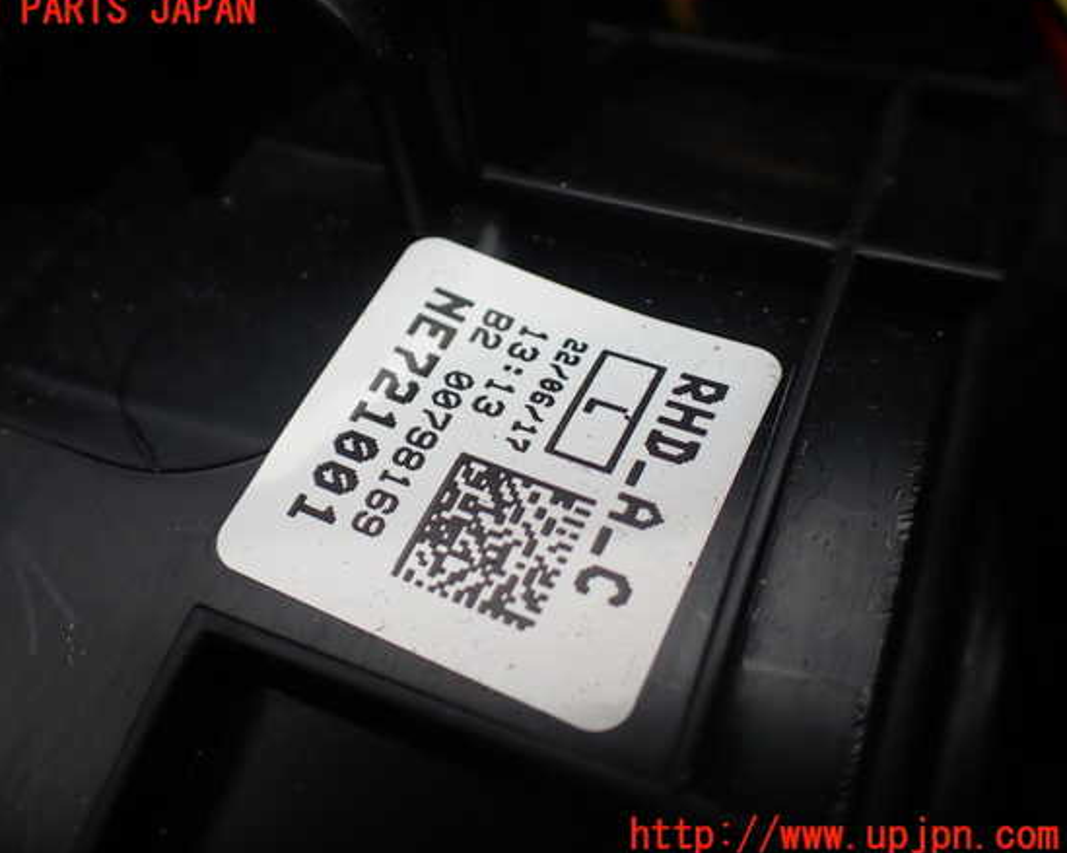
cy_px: 424
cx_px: 486
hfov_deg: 55.6
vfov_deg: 45.8
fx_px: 1010
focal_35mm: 32
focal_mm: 5.4
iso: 100
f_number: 2.3
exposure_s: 1/160
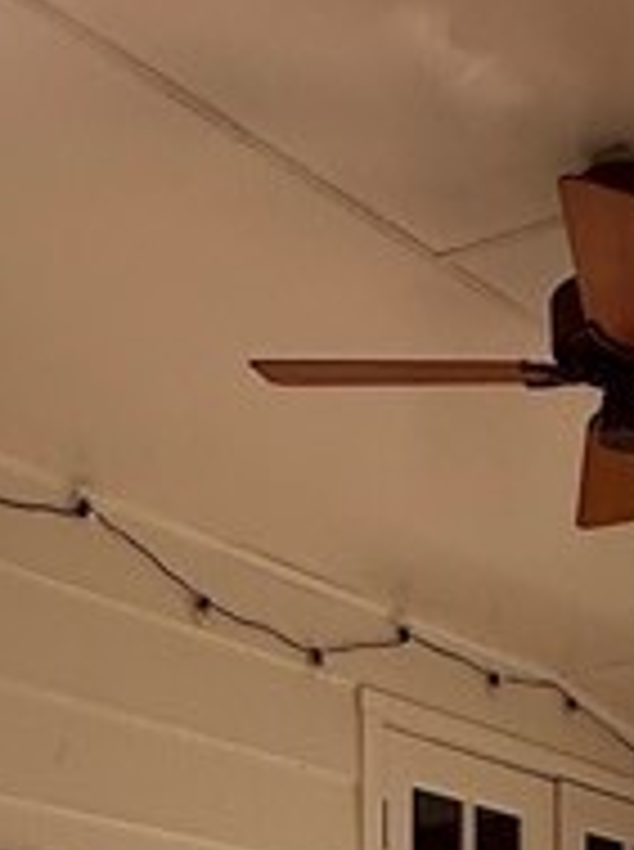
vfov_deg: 21.0
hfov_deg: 18.3
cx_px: 773
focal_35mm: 76
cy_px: 1345
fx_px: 1862
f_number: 2.2
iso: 50
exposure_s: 1/229
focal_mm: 2.22
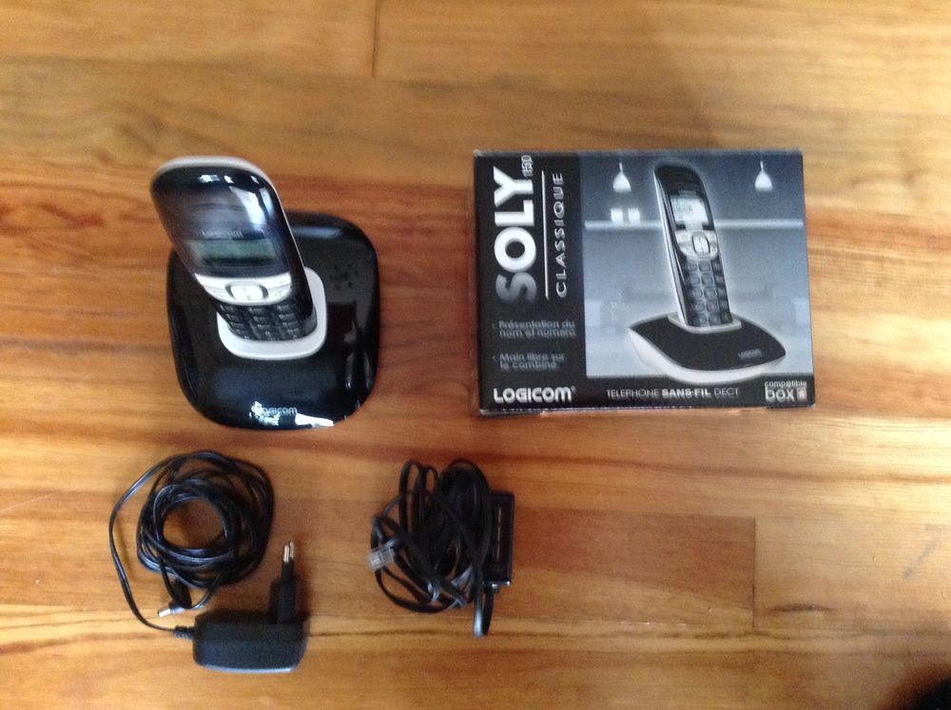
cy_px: 355
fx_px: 905
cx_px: 476
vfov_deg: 42.8
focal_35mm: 33
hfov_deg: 55.4
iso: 320
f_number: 2.4
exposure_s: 1/15
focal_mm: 3.3
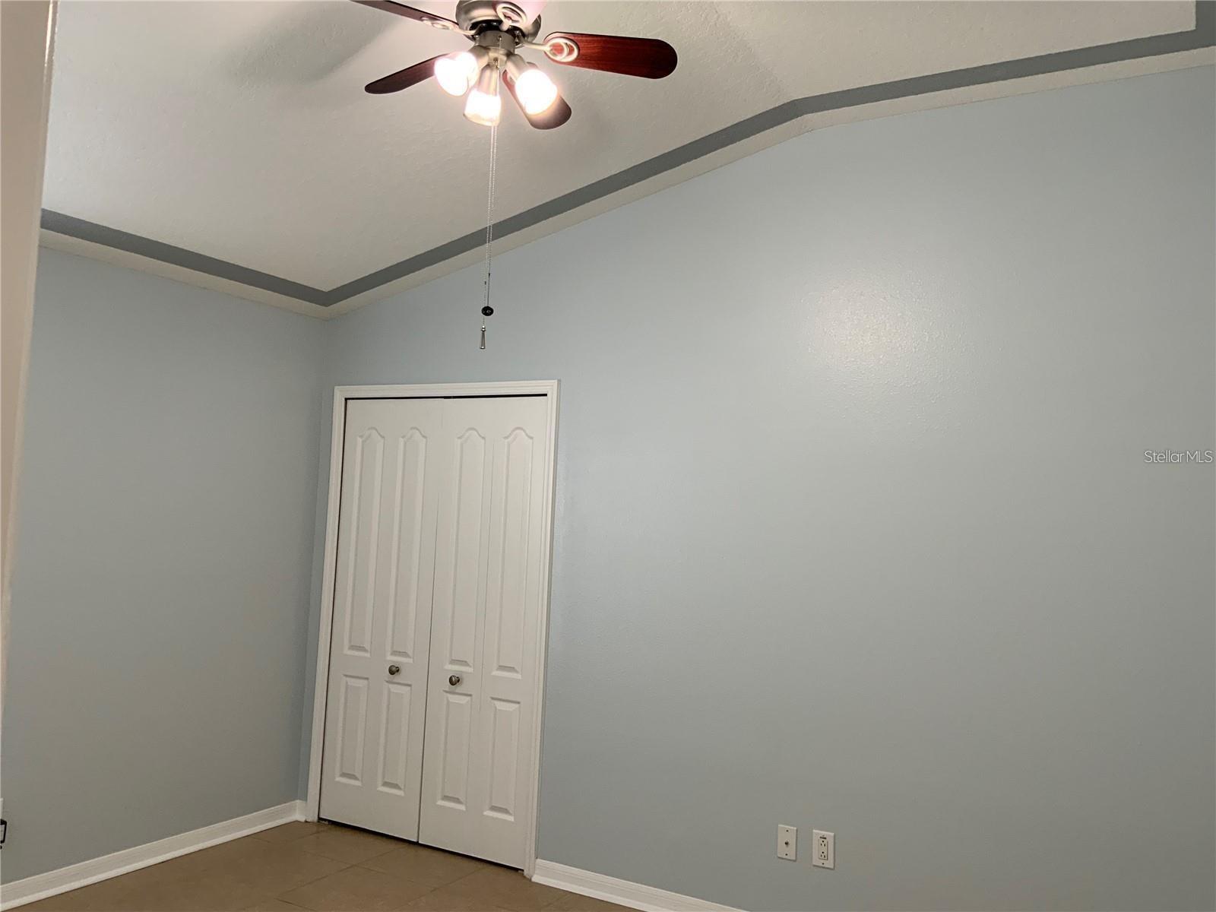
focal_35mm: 29
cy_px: 456
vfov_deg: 48.2
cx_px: 608
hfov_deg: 61.7
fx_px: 1019
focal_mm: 3
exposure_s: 1/60
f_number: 1.8
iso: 64
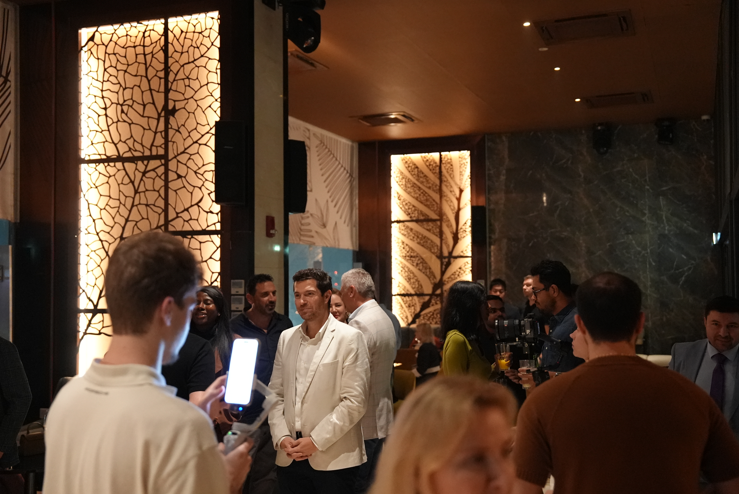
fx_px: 863
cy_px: 247
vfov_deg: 31.9
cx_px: 370
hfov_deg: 46.4
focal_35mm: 42
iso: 12800
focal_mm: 42
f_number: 2.8
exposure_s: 1/160
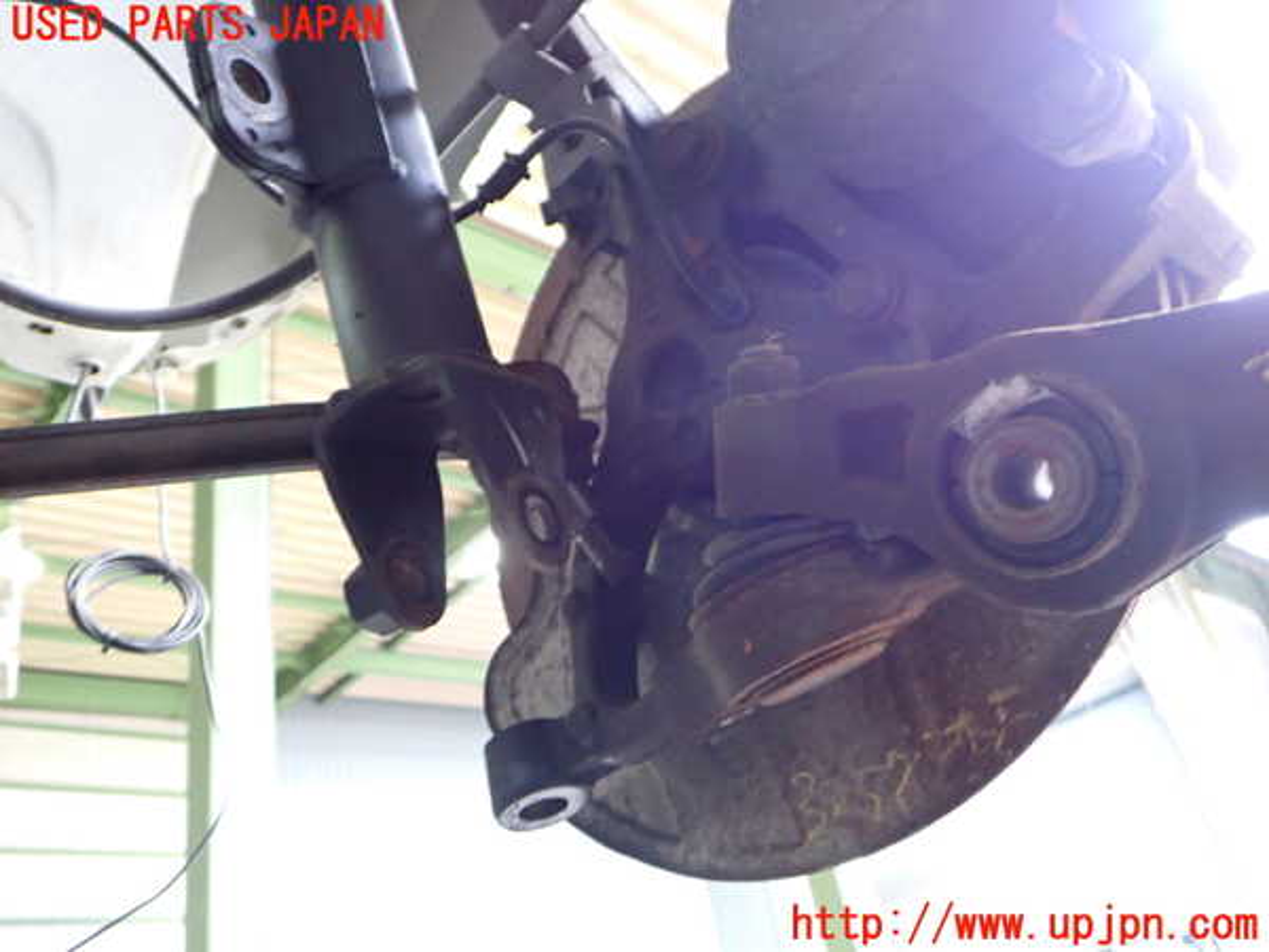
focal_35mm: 30
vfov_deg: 46.8
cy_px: 476
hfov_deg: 60.0
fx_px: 1100
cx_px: 634
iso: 800
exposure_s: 1/30
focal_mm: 5.4
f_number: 2.3
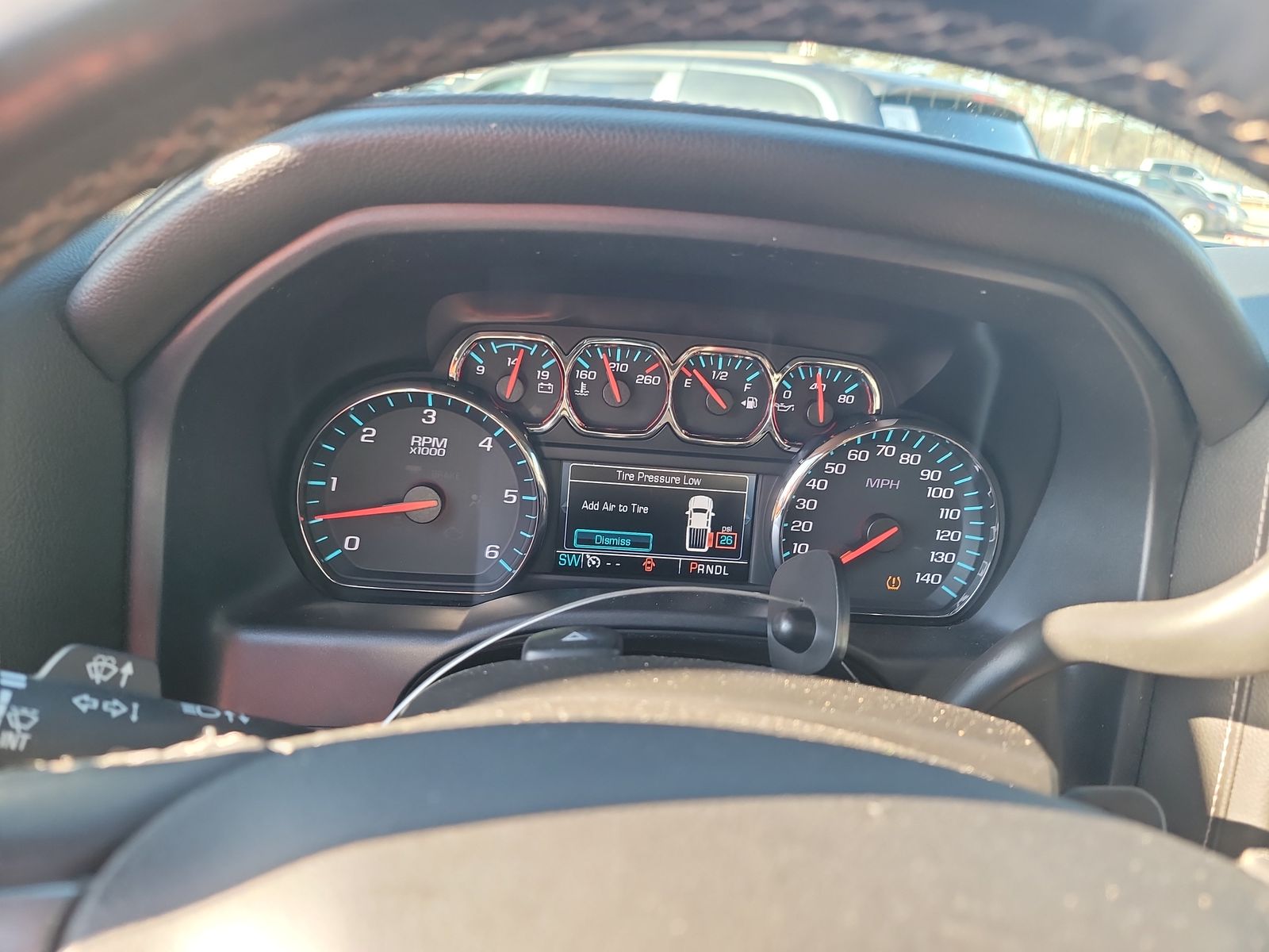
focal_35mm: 24
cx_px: 634
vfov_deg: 56.8
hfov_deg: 71.6
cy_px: 476
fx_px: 880
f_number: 1.8
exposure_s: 1/59
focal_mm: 6.7
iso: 179
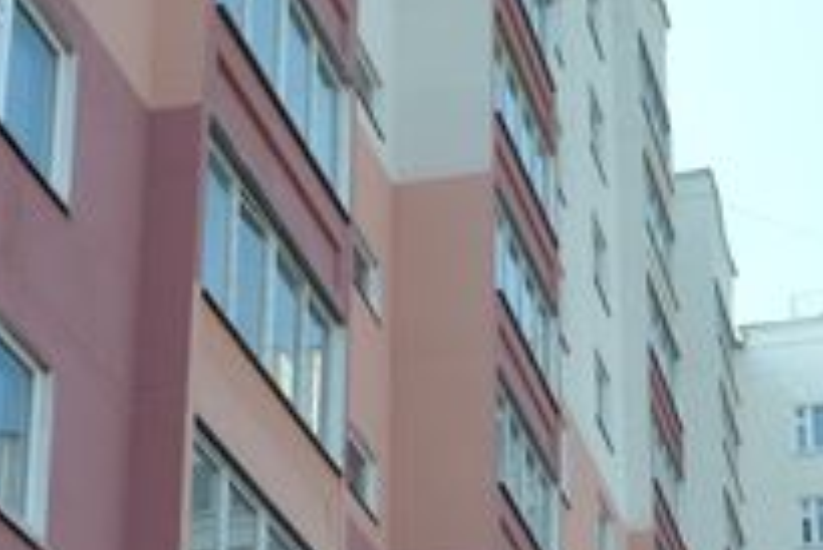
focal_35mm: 89
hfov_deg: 22.7
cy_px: 803
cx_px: 584
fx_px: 2036
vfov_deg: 14.4
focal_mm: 18
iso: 100
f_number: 6.3
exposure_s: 1/160
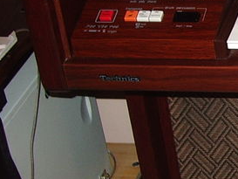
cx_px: 434
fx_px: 880
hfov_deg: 13.7
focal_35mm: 128
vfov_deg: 11.6
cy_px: 63
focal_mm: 5.8
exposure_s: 1/40
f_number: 2.6
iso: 100
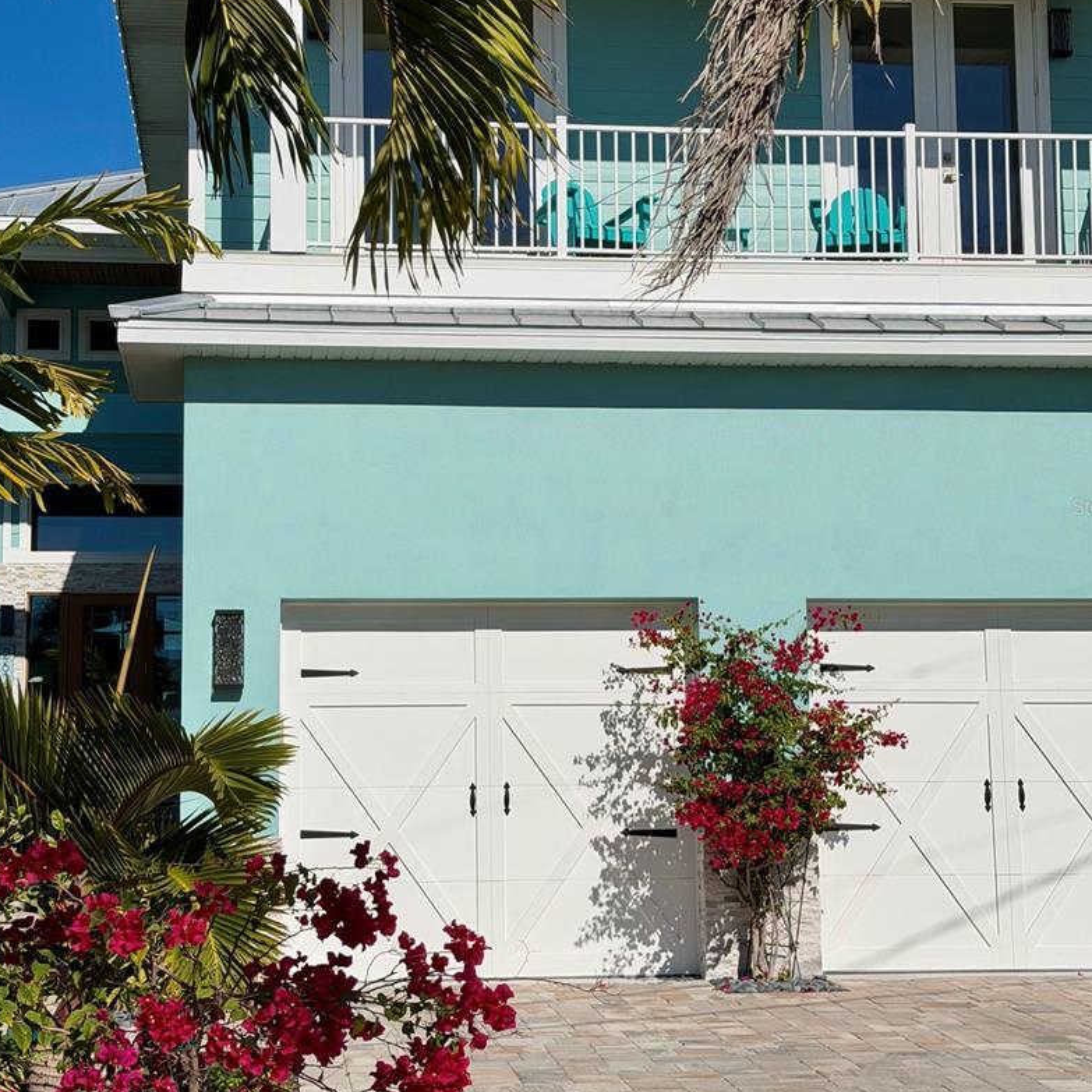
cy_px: 506
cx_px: 544
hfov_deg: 26.5
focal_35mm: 65
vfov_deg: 26.5
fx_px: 2320
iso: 80
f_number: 1.78
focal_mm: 6.76
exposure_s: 1/20408
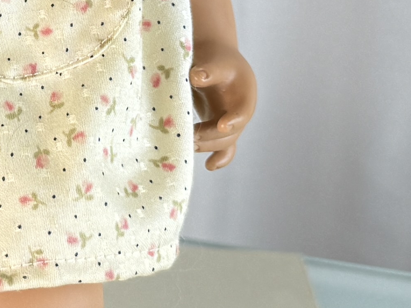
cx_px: -164
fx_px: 1626
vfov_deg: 10.7
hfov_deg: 13.7
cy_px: -32
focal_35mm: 137
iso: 100
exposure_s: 1/295
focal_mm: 6.76
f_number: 1.78
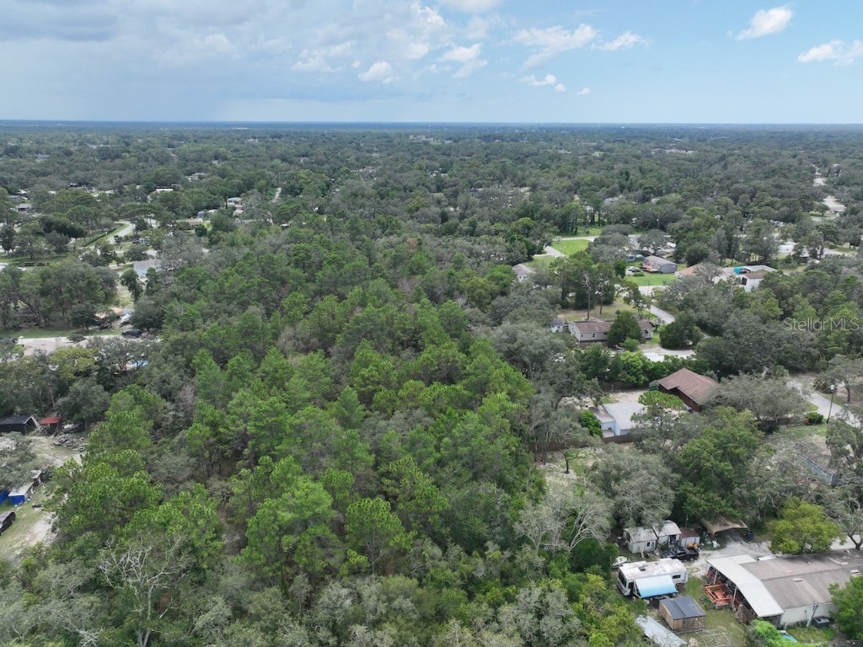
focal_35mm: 24
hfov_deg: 71.6
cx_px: 432
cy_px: 324
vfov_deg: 56.8
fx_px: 598
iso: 100
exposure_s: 1/2000
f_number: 3.2
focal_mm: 12.29
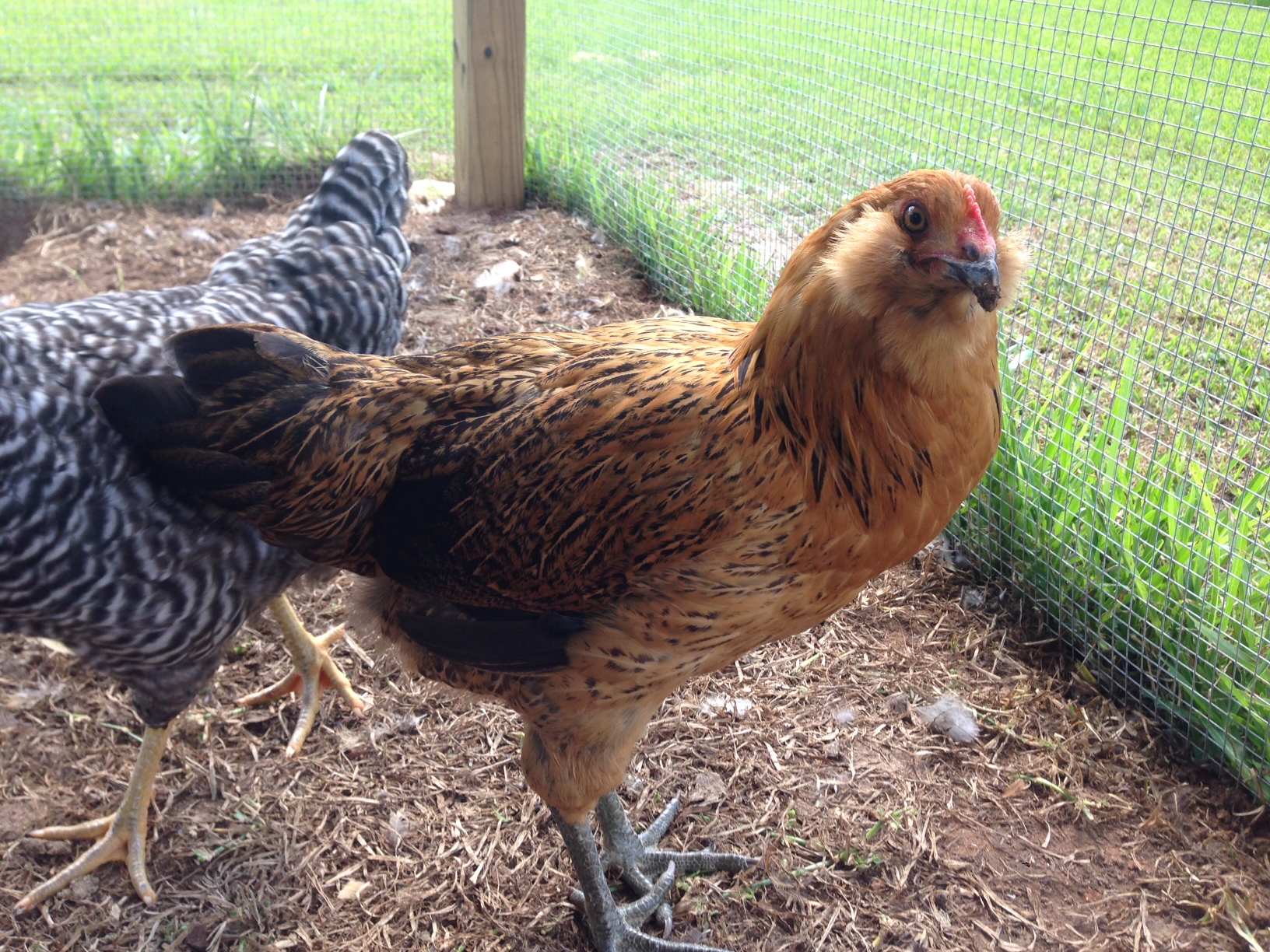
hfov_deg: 55.4
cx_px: 635
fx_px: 1211
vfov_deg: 42.9
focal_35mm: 33
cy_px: 476
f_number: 2.4
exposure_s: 1/121
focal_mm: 4.12
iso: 50
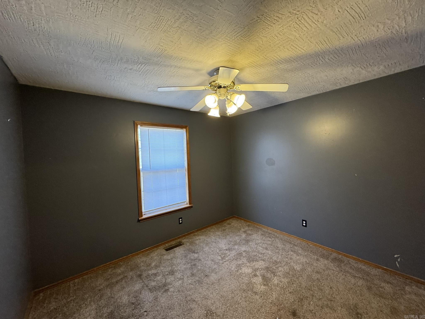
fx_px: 172
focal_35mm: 14
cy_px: 160
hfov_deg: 102.1
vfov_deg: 85.7
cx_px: 212
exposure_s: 1/120
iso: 320
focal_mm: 2.22
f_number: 2.2
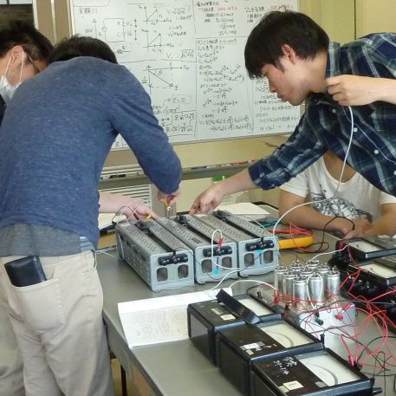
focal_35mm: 57
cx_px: 238
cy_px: 198
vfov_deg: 30.0
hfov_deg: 30.0
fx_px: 738
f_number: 3.3
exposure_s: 1/100
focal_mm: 4.4
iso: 400
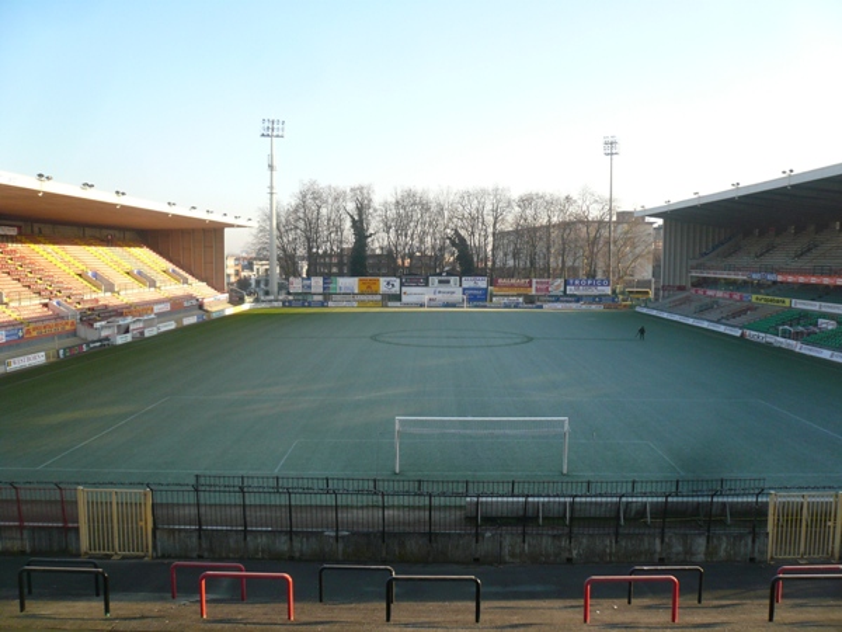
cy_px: 316
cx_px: 421
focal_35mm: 28
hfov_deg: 63.4
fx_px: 681
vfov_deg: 49.7
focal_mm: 4.6
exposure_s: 1/400
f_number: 2.8
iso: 100
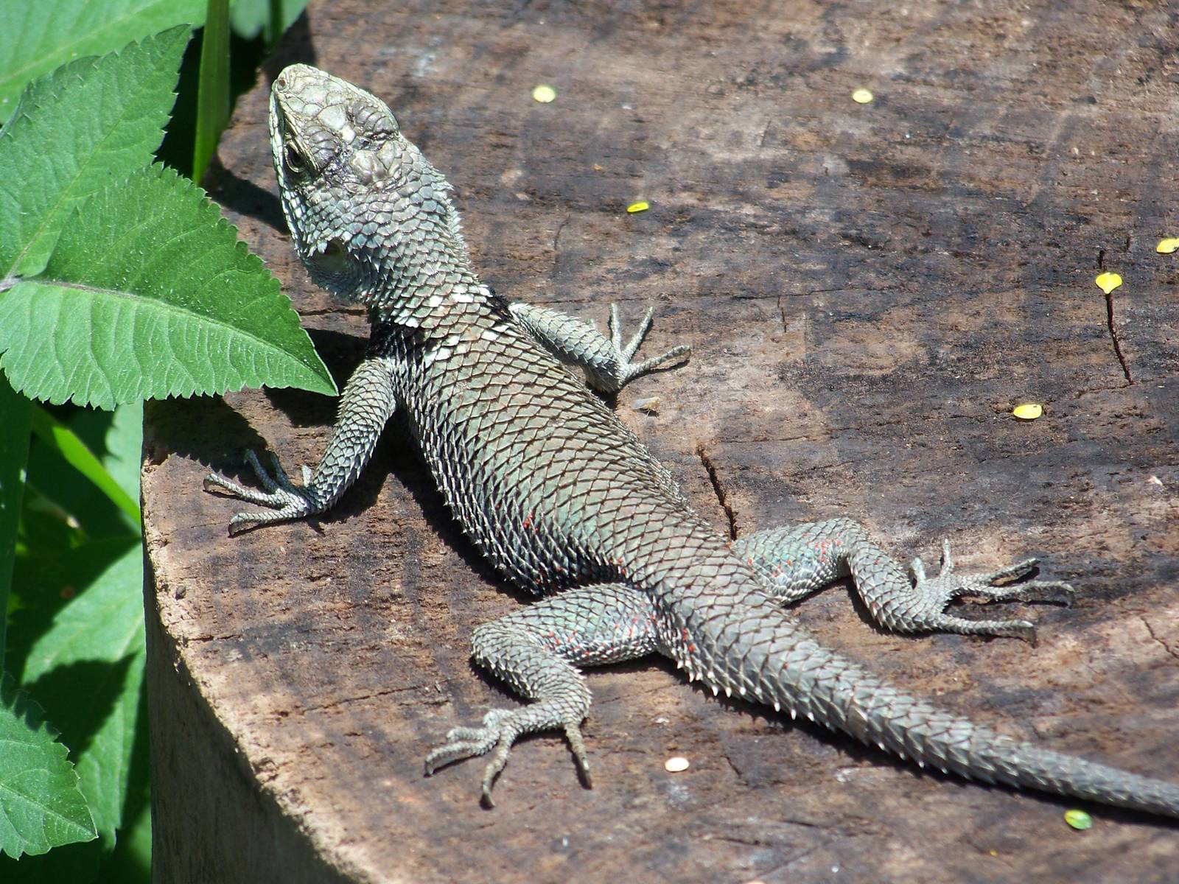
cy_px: 442
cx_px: 590
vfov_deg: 3.4
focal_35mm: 432
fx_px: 14714
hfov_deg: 4.6
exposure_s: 1/250
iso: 64
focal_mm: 70.2
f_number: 4.8
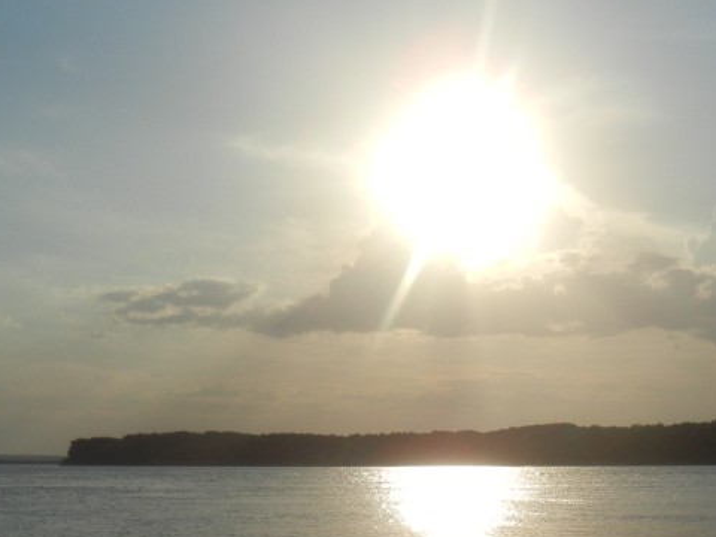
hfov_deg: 30.2
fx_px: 1324
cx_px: 413
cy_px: 558
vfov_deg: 21.9
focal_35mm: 64
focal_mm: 5.4
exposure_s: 1/1661
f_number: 7
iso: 160
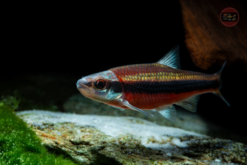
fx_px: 721
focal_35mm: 105
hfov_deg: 19.4
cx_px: 124
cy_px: 82
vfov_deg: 13.1
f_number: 11
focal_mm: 105
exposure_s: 1/250
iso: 80
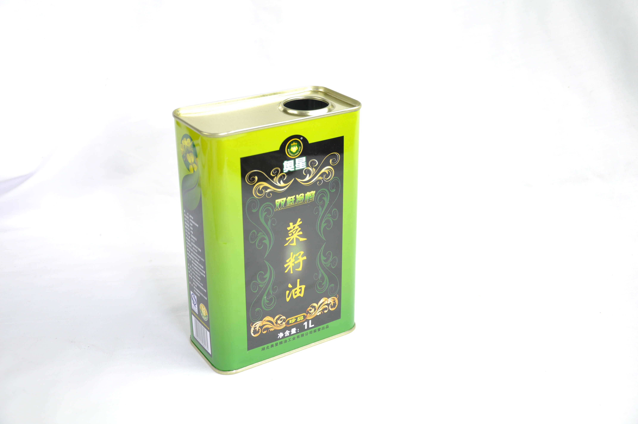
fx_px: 850
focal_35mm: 48
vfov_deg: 28.0
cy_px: 212
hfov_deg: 41.2
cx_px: 319
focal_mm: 32
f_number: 4.5
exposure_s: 1/25
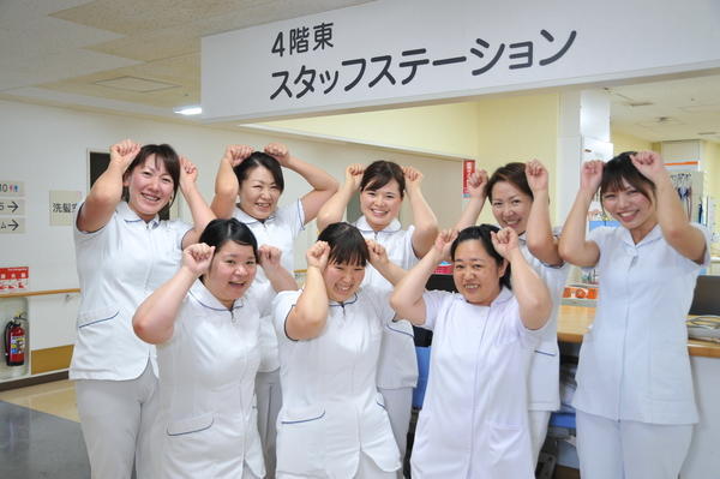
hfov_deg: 53.2
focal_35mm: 36
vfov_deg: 36.8
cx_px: 360
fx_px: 719
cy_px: 240
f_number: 4
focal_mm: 24
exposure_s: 1/25
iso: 400
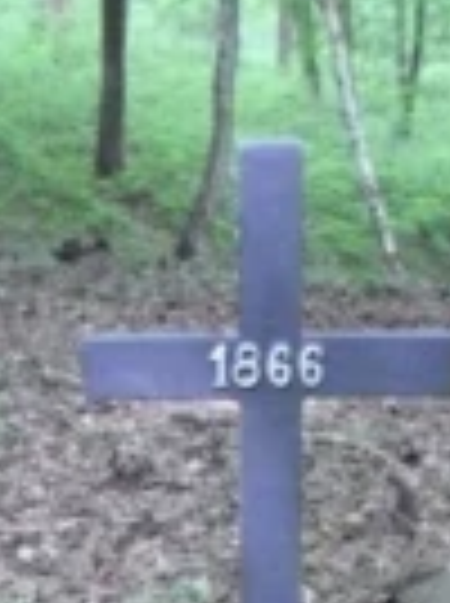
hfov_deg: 14.7
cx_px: 189
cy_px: 752
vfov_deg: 18.5
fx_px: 1739
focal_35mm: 100
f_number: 2.8
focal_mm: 6.2
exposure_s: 1/125
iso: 1600
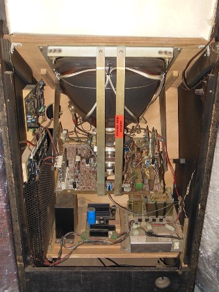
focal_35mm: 33
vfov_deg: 55.4
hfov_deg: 42.9
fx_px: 278
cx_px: 110
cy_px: 146
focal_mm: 6
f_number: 3.5
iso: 200
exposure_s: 1/30
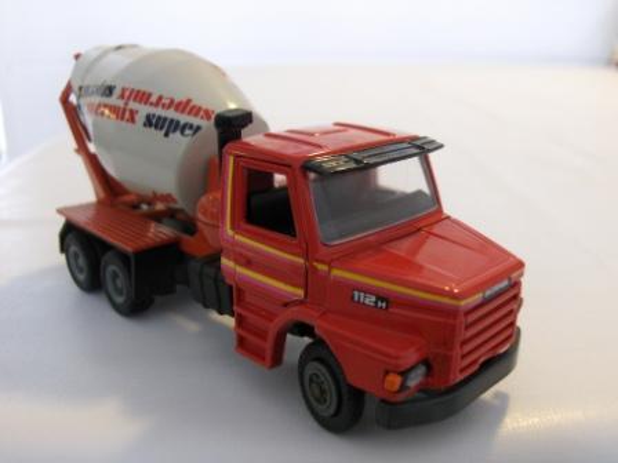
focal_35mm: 35
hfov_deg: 52.6
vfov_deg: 40.7
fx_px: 625
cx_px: 309
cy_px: 232
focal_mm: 7.5
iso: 200
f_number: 2.8
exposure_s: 1/33.5
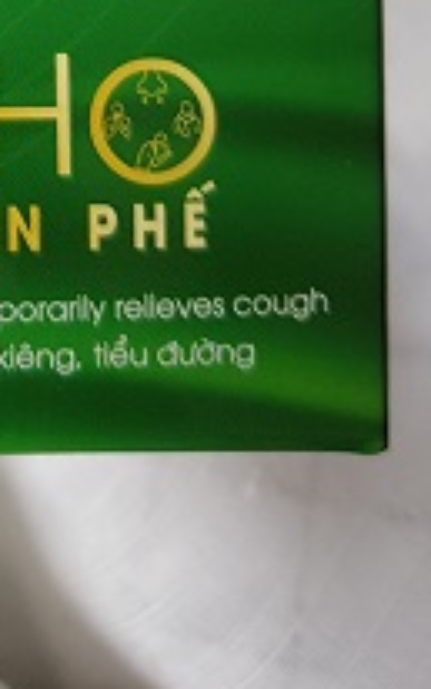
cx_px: -311
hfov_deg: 13.4
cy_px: -378
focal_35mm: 89
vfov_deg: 19.8
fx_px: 1670
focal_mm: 4.2
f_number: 1.7
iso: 80
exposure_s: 1/100
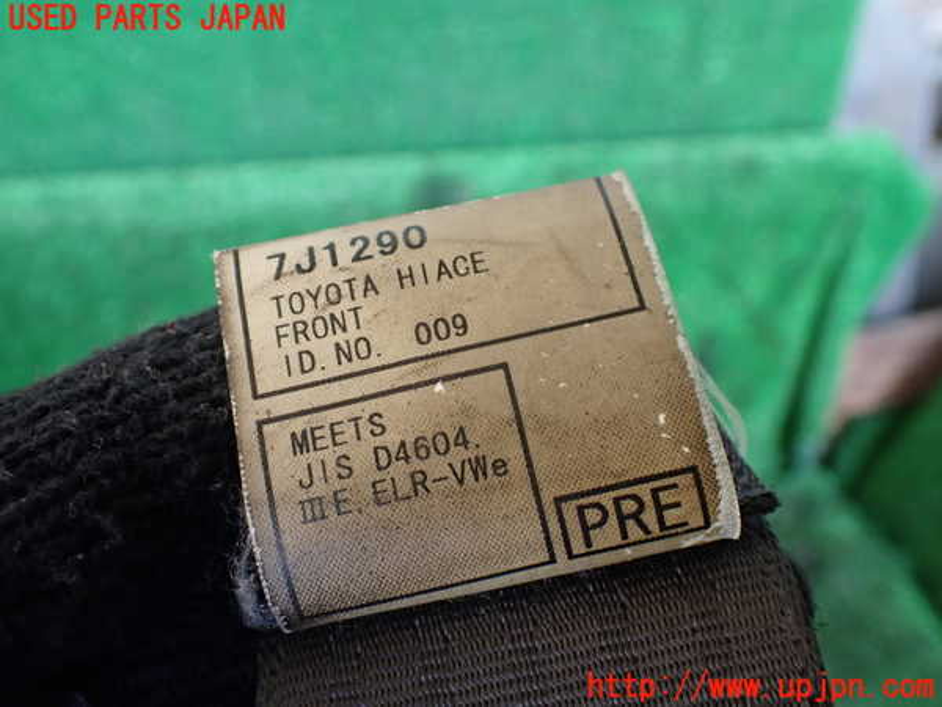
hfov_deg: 60.0
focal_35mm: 30
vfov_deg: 46.8
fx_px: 816
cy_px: 354
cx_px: 471
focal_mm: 5.4
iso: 320
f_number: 2.3
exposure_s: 1/125
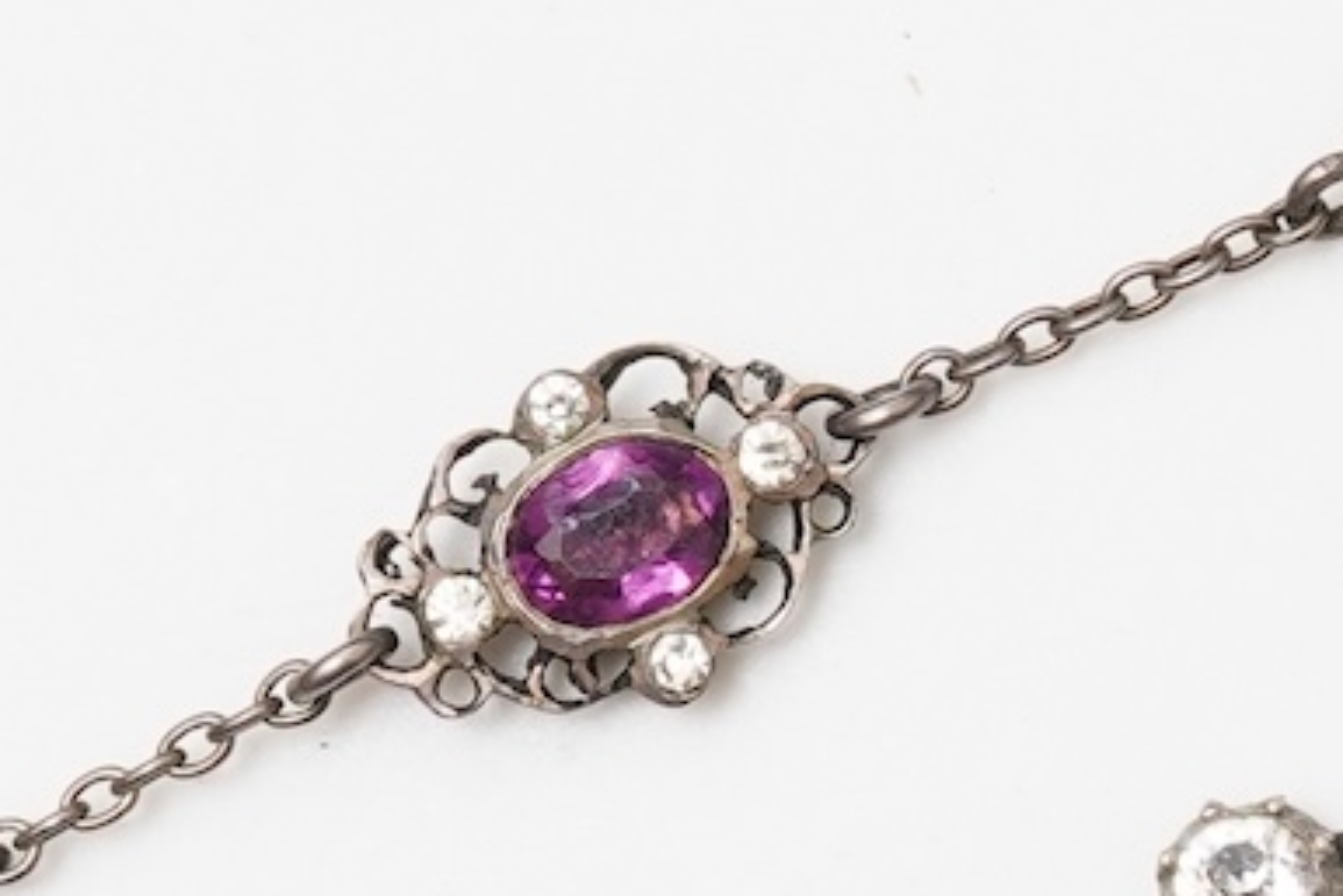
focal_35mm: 230
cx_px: 1999
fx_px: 8583
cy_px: 648
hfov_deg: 8.7
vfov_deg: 6.0
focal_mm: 30
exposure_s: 1/125
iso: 500
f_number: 18
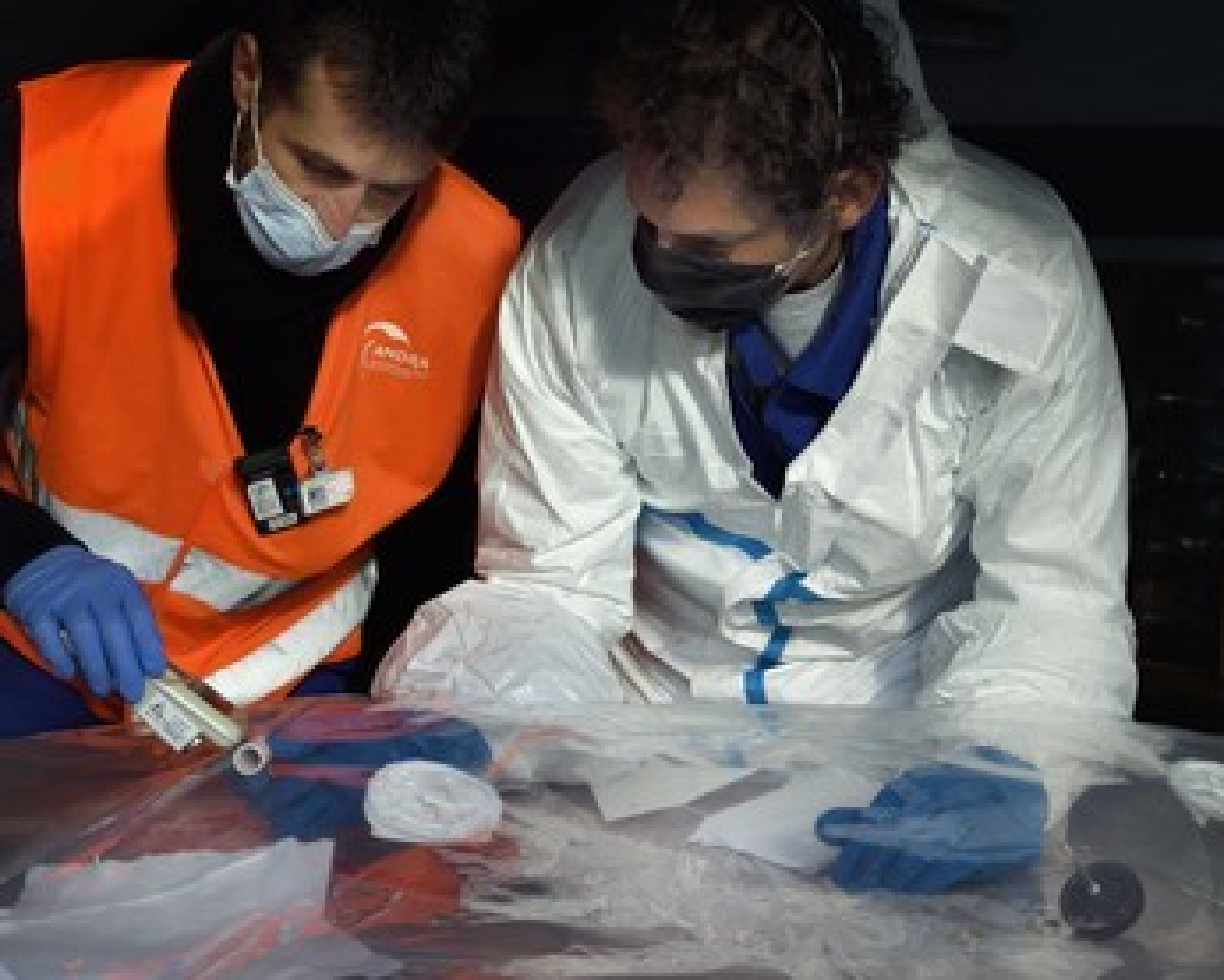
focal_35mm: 57
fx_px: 2065
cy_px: 492
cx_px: 538
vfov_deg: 26.7
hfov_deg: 33.0
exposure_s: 1/800
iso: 1600
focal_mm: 50
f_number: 9
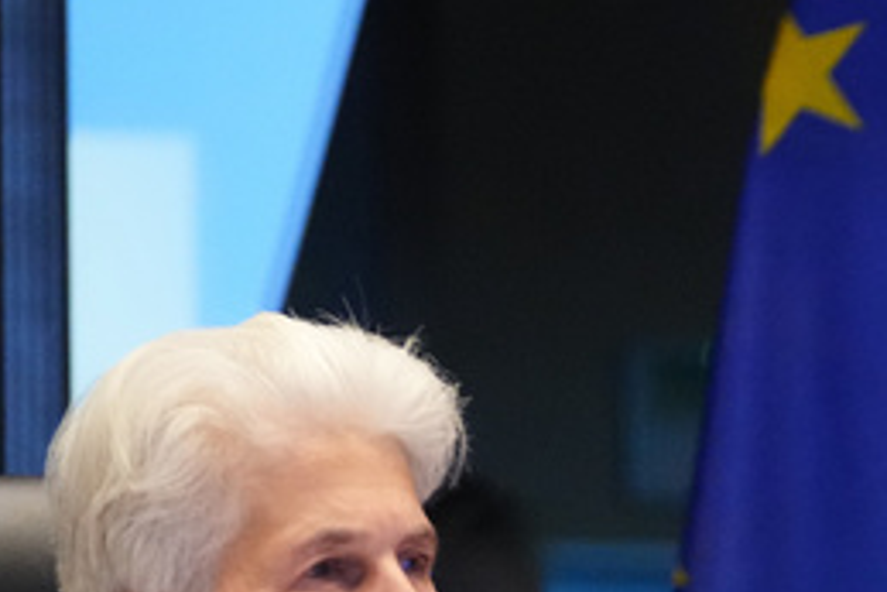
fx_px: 13953
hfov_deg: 3.6
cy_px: 891
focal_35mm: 566
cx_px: 1438
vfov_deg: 2.4
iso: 6400
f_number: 2.8
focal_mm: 143
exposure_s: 1/320
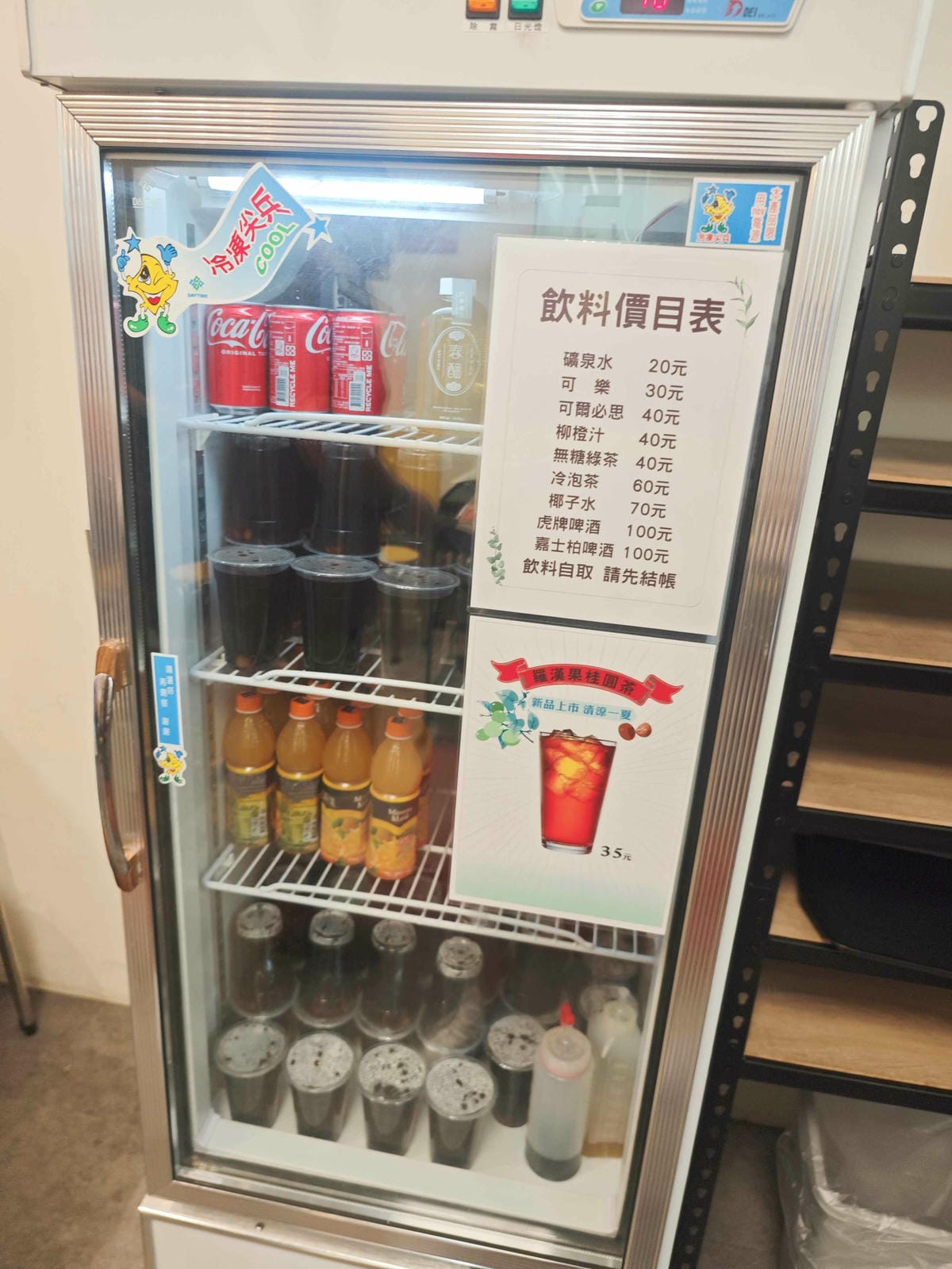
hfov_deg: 58.9
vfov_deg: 73.9
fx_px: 843
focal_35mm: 23
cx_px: 476
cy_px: 634
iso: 160
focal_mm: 8.72
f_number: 1.63
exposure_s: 1/60
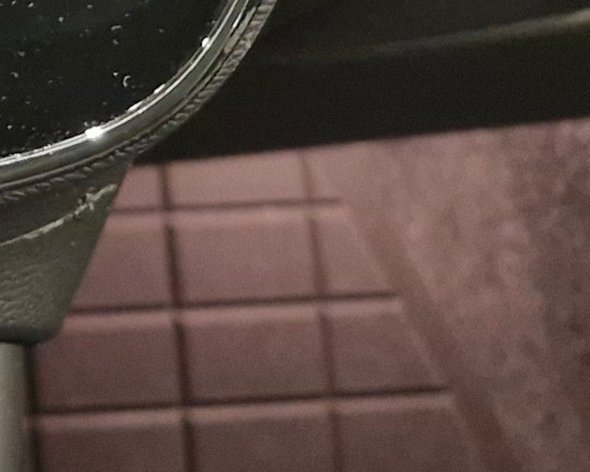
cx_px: -956
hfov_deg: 10.7
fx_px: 2549
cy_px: -612
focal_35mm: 146
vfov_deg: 9.5
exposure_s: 1/25
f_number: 1.8
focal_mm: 5.54
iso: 640
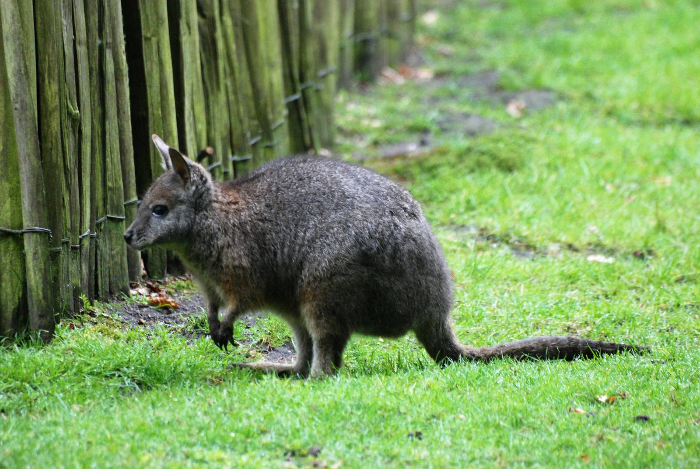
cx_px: 350
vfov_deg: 3.1
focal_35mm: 450
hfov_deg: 4.6
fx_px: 8760
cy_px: 234
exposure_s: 1/160
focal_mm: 300
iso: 1600
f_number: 5.6
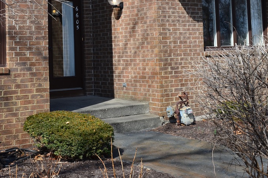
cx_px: 88
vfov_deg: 20.4
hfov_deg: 30.8
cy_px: 18
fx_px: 483
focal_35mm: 65
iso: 180
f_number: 11
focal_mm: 24
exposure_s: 1/125
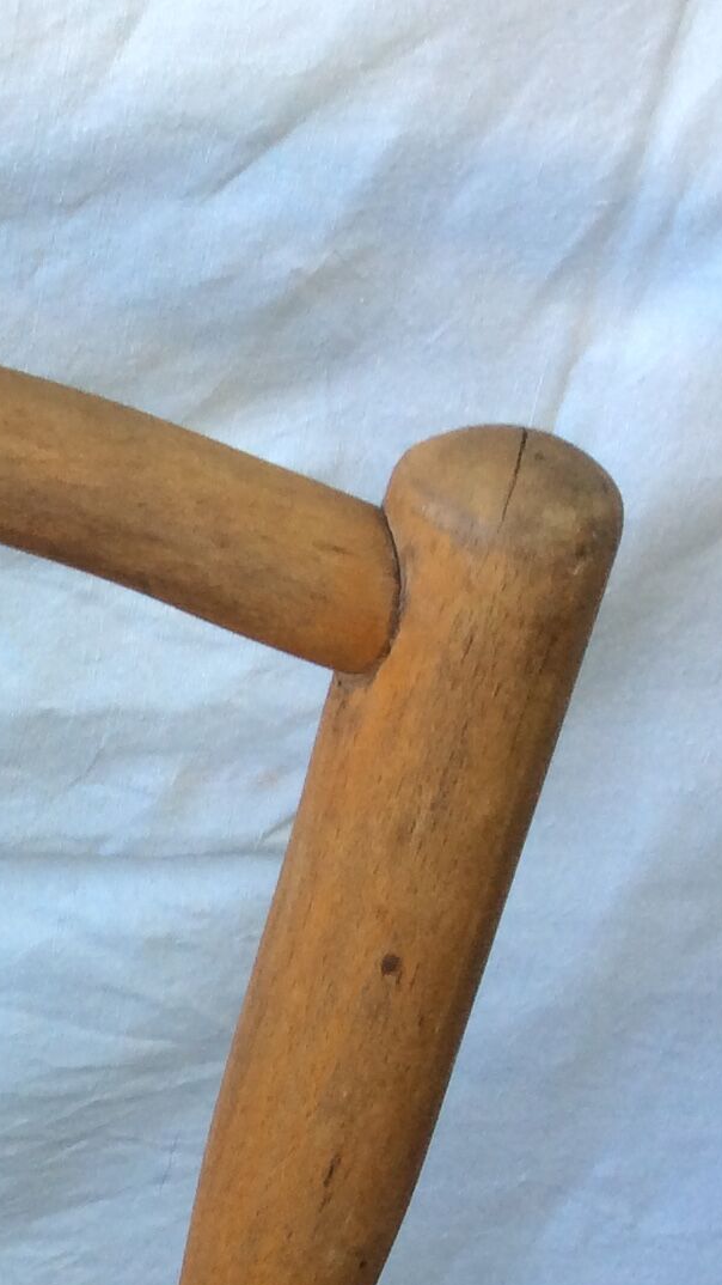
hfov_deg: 12.7
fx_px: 2859
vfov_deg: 24.6
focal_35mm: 84
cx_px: -698
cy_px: 1139
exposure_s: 1/33
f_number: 2.4
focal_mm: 3.3
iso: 32
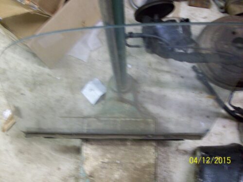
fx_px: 239
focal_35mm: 34
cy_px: 91
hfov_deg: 54.0
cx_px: 122
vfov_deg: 41.8
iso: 250
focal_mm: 5.7
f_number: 2.8
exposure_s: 1/8
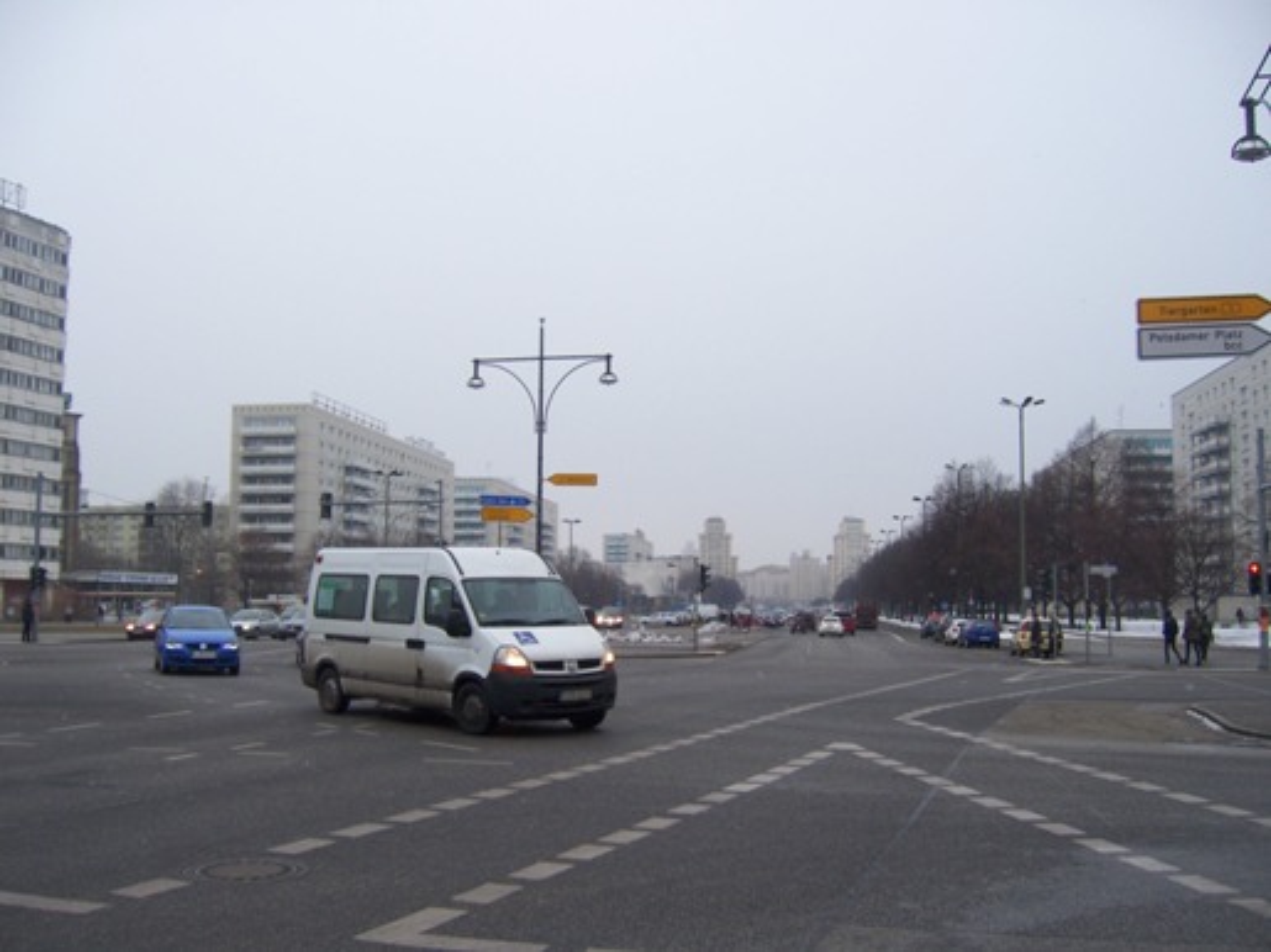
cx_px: 636
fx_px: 1322
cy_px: 476
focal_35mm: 36
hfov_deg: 51.4
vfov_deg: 39.6
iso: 80
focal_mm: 6.2
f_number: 2.8
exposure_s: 1/200
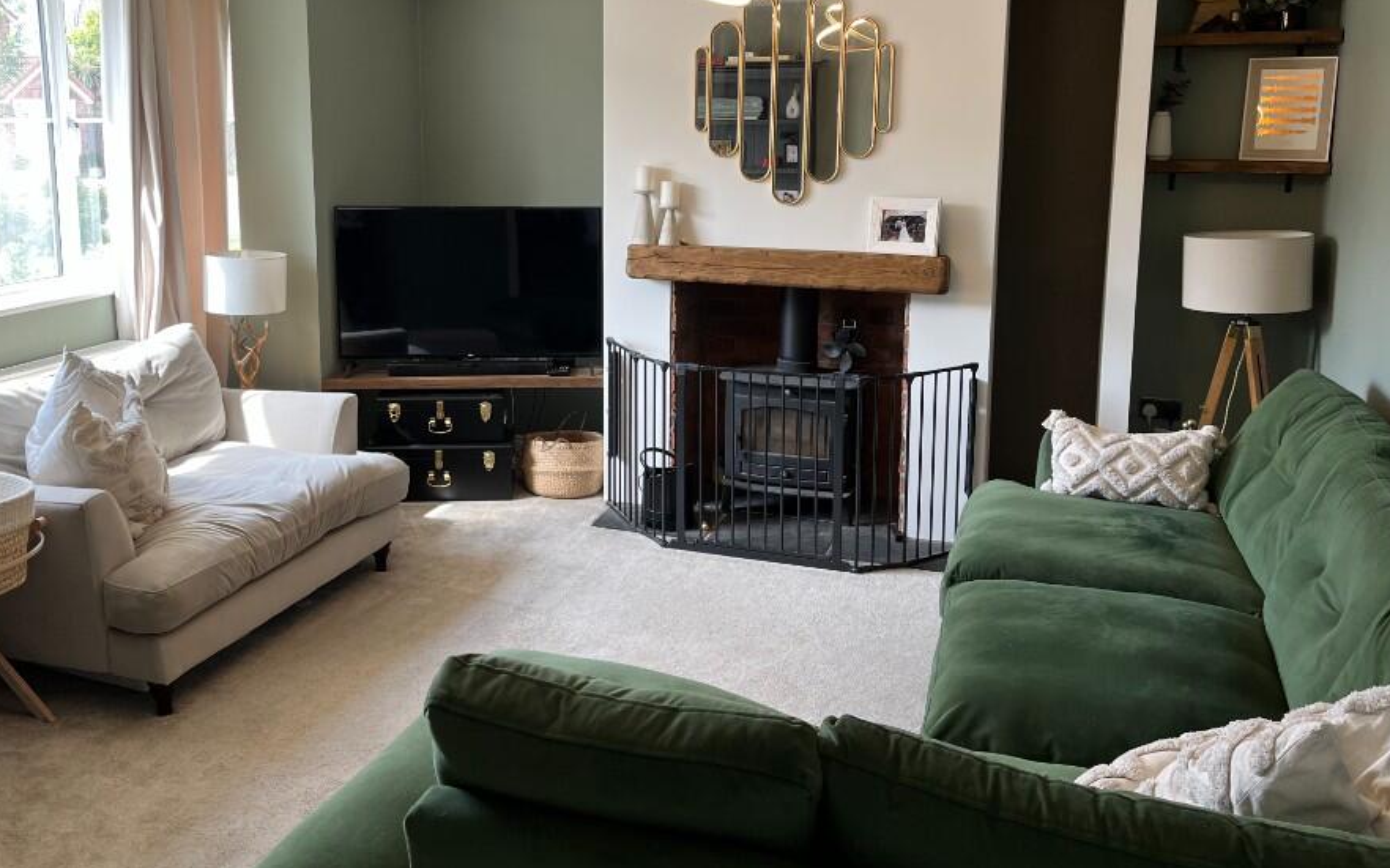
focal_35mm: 32
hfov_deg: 59.4
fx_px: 1212
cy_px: 298
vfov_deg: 39.0
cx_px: 596
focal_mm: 5.1
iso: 50
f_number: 1.6
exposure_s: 1/121
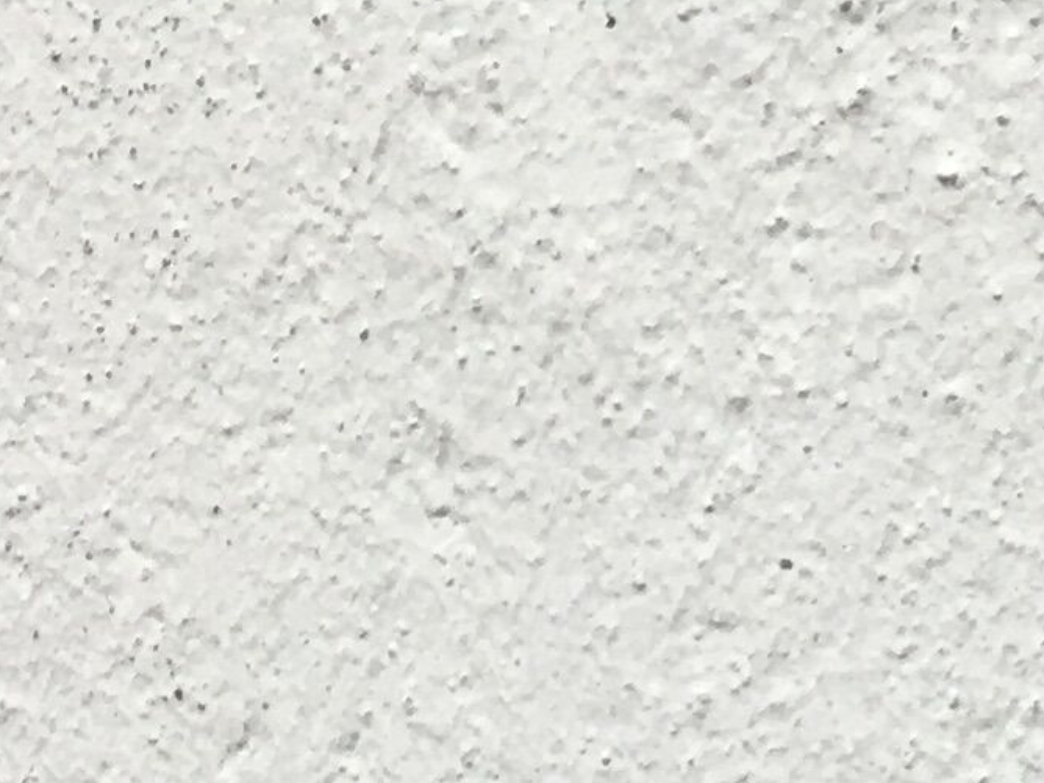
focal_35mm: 175
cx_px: 2230
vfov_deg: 7.9
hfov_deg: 10.2
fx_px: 5278
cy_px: 1808
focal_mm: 4.15
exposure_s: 1/2024
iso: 25
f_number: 2.2
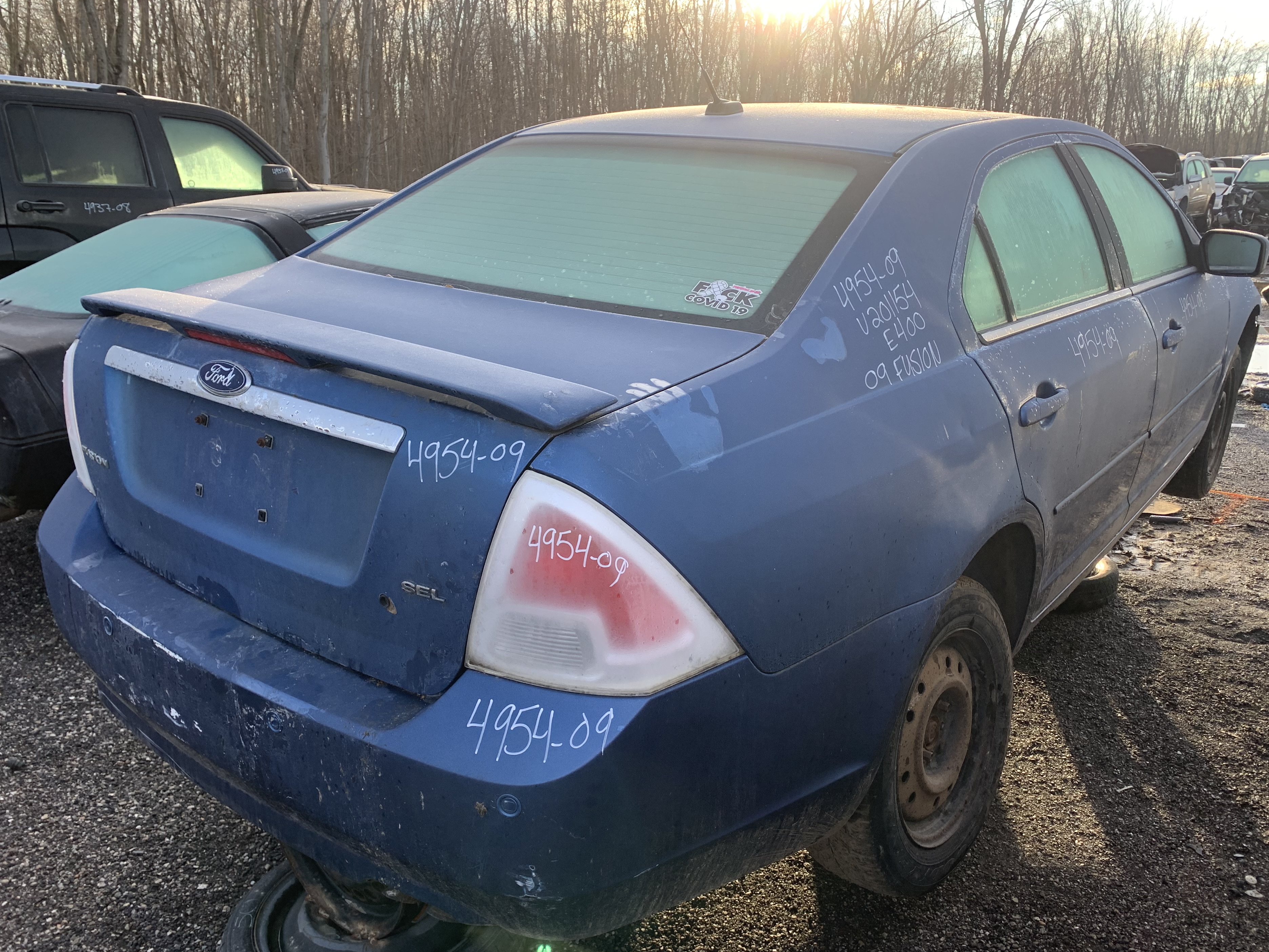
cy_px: 471
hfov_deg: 63.4
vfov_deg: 49.7
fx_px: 1026
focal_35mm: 28
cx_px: 662
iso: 25
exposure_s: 1/179
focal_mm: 4.25
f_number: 1.8
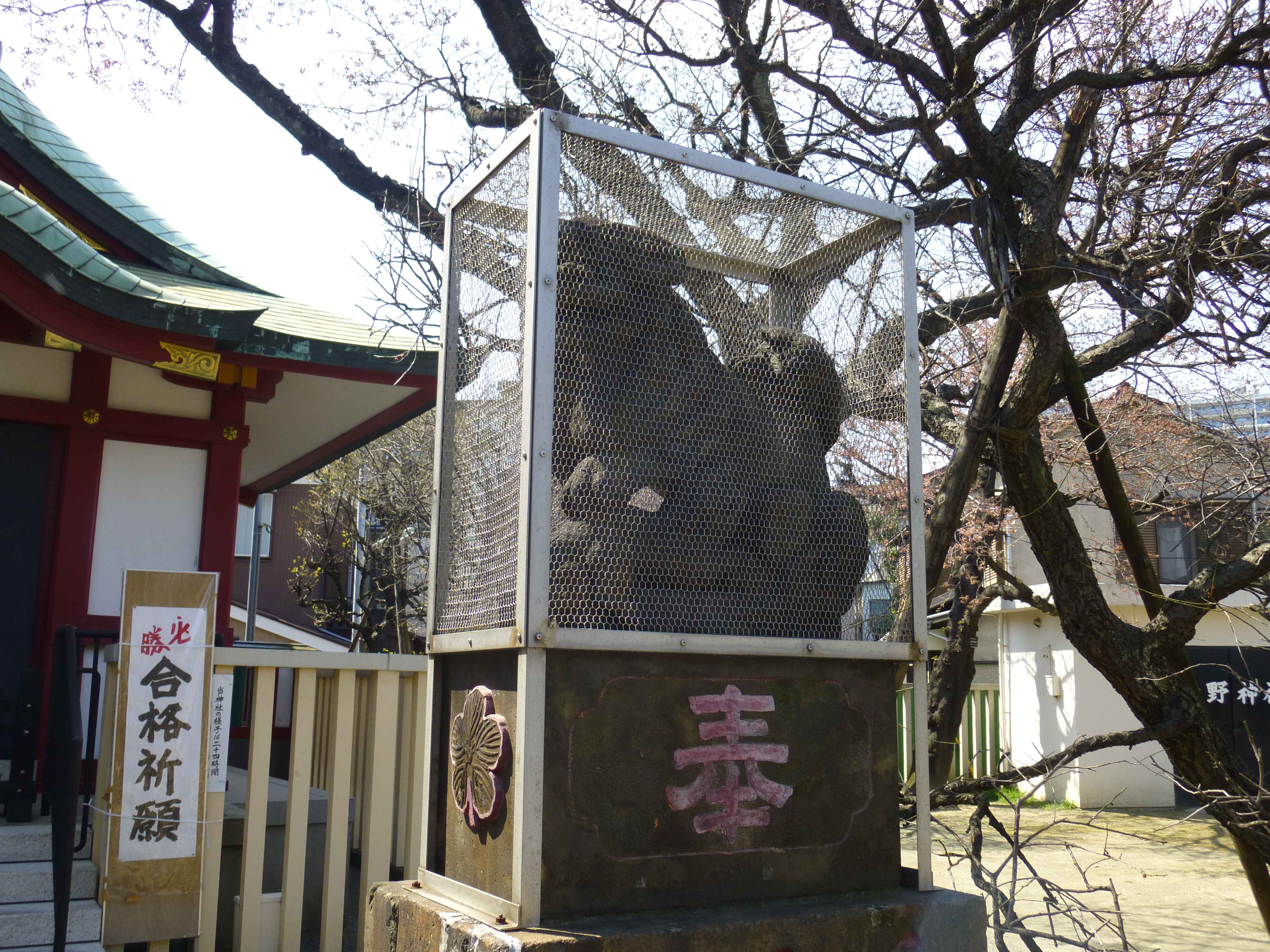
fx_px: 1137
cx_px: 635
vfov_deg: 45.4
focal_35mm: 31
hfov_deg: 58.4
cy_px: 476
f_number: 3.4
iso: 100
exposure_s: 1/400
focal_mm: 5.6
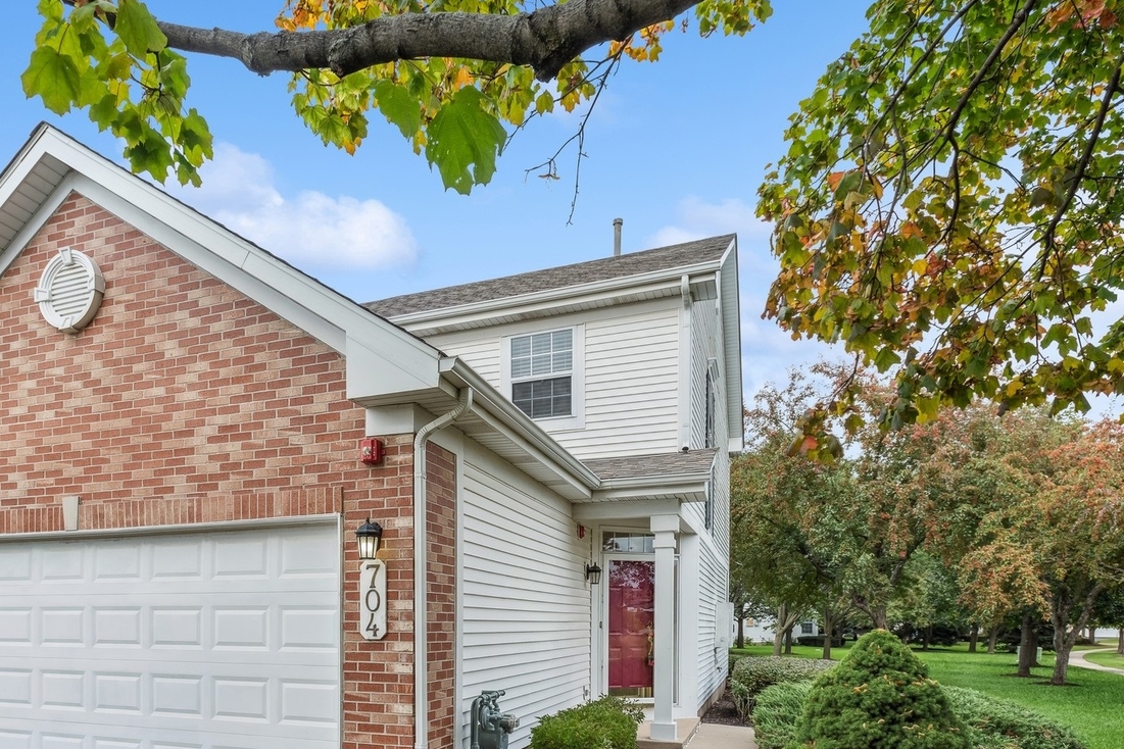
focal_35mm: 25
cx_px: 400
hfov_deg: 70.0
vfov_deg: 49.8
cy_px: 532
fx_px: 780
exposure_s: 1/125
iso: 400
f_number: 8
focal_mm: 17
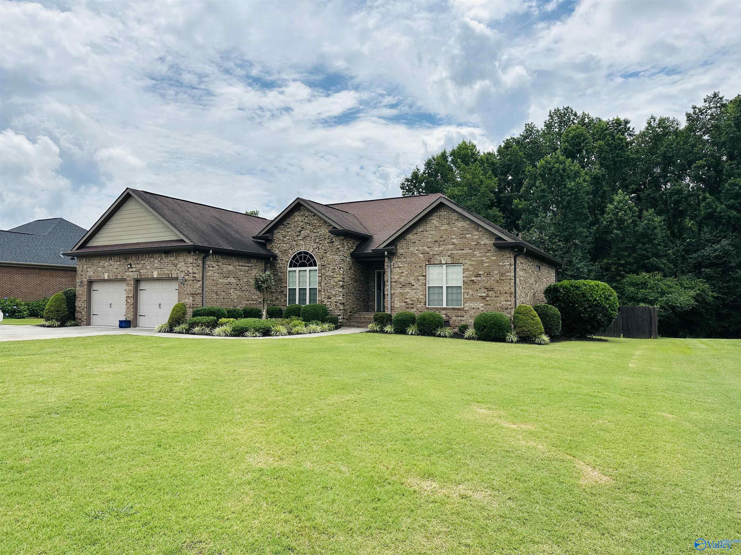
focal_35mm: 24
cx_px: 370
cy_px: 278
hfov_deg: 71.6
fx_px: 514
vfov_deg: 56.8
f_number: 1.78
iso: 80
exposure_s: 1/7576
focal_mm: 6.86
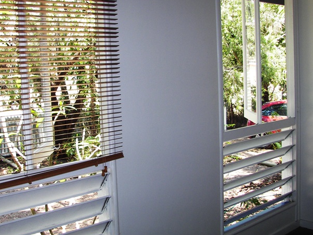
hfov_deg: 39.5
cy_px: 95
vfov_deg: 30.2
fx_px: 434
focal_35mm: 48
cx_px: 124
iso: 64
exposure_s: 1/100
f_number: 2.8
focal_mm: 6
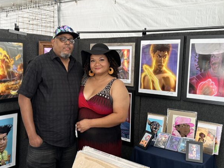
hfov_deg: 46.5
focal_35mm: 40
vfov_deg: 36.0
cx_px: 87
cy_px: 80
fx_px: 259
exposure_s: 1/60
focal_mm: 6.86
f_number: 1.78
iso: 125
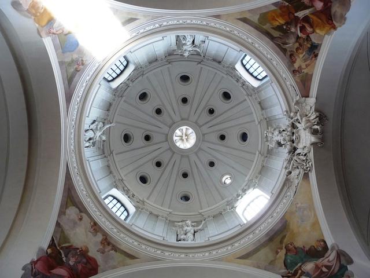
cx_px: 185
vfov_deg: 46.8
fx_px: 321
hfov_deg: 60.0
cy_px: 139
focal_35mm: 30
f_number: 3.4
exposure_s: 1/30
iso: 160
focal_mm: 5
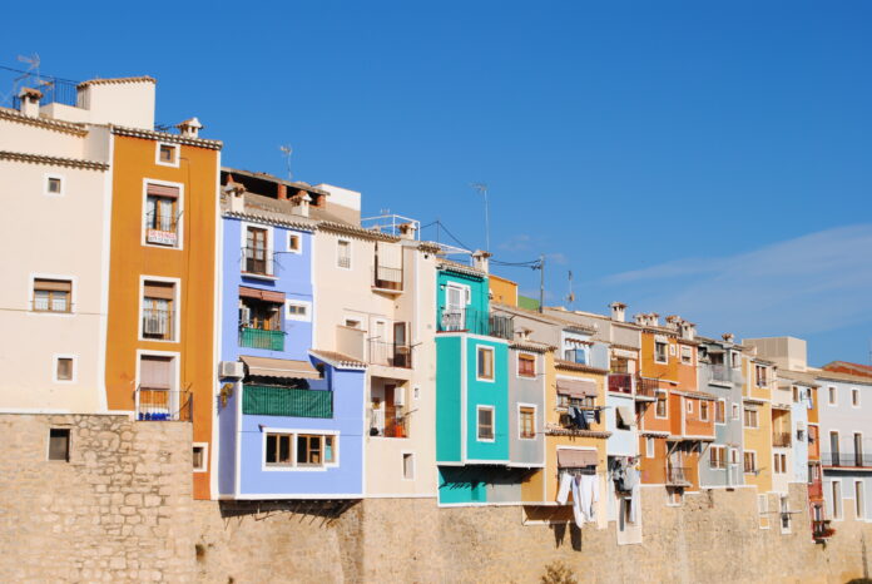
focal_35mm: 54
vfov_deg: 25.1
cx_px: 436
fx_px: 1310
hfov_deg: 36.8
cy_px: 292
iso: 100
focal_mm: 36
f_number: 10
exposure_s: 1/400
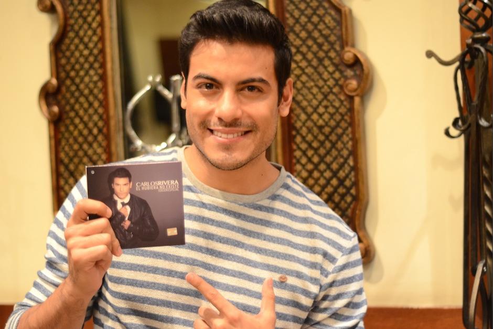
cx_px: 246
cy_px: 164
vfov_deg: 18.2
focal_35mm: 75
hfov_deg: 27.0
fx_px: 1027
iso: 1600
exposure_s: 1/20
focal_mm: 50
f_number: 1.8
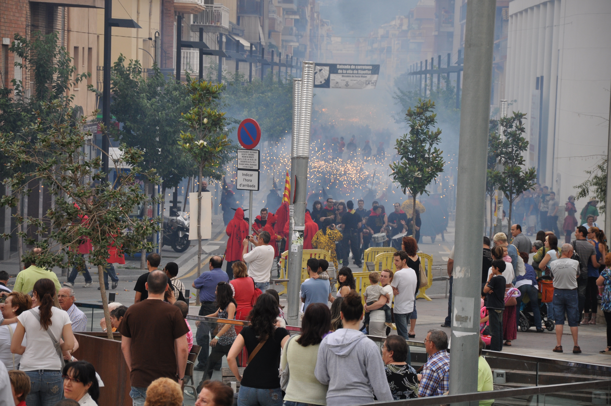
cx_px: 306
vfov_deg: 8.7
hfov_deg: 13.1
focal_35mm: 158
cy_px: 203
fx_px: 2670
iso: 400
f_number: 5.6
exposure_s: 1/400
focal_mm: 105
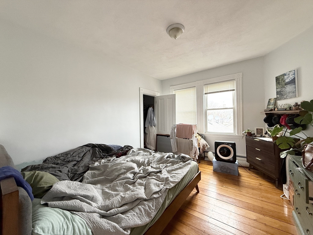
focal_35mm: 14
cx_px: 156
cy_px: 118
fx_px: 127
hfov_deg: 102.1
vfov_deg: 85.7
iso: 200
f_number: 2.2
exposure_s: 1/99
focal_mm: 2.22
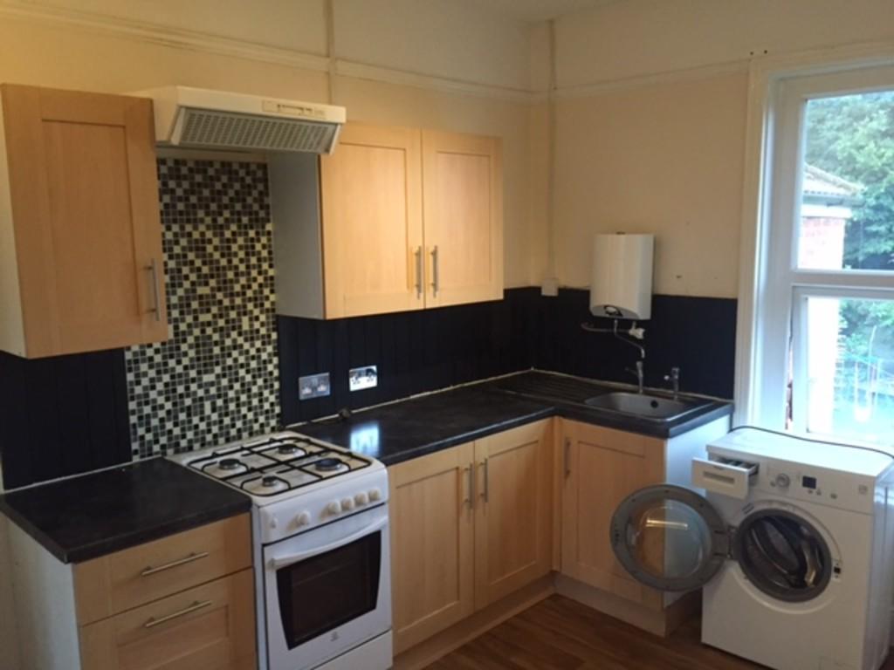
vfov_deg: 48.2
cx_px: 447
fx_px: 749
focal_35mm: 29
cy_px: 335
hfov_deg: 61.7
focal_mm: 4.15
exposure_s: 1/25
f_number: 2.2
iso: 250
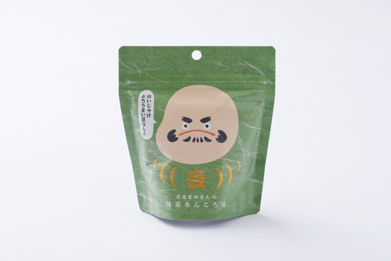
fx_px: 1304
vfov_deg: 11.4
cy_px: 130
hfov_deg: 17.1
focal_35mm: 120
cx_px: 196
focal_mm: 120
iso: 160
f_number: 11
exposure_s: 1/125
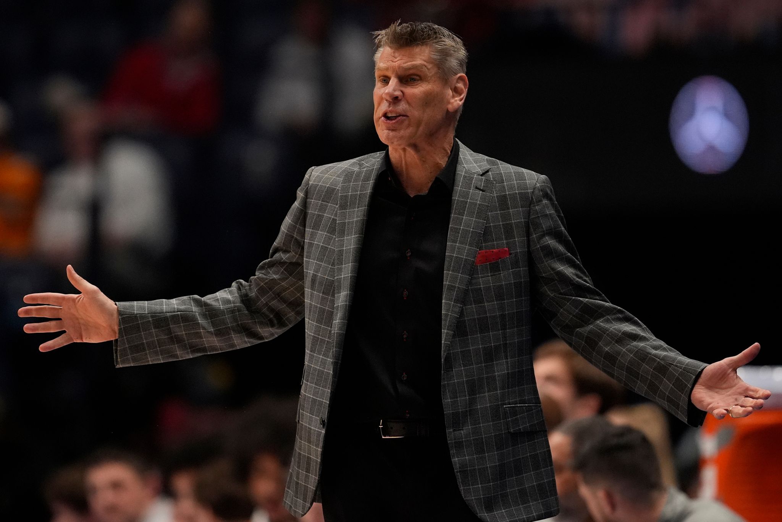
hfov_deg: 5.2
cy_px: 261
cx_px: 391
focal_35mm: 400
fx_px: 8690
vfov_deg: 3.4
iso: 4000
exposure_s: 1/2000
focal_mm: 400
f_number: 3.2
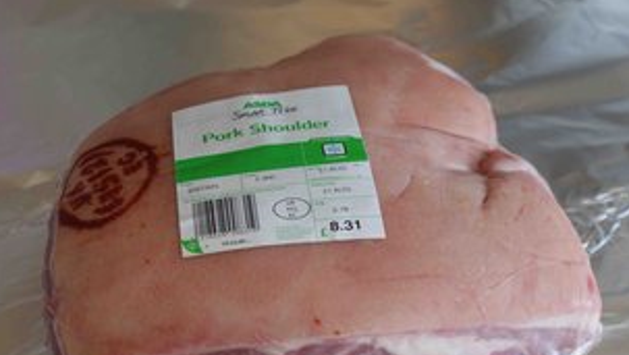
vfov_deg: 14.6
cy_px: 233
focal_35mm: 83
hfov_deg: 25.6
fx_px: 1385
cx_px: 305
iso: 400
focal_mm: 40
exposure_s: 1/60
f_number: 5.6
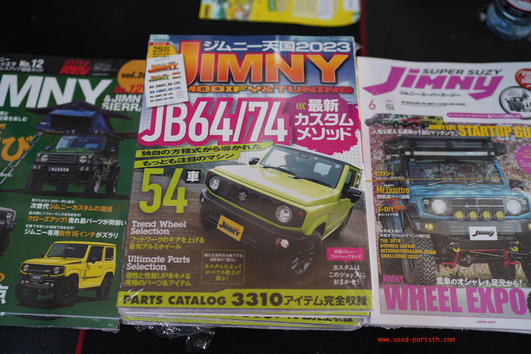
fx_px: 516
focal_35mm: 35
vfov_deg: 37.9
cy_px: 177
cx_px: 266
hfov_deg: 54.4
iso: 125
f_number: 2
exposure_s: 1/40
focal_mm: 35
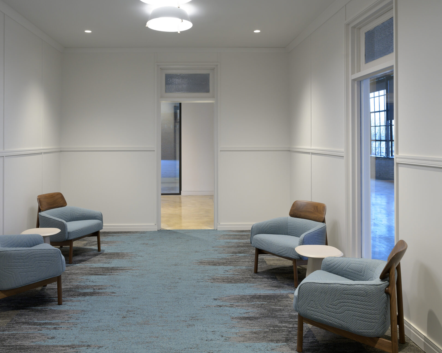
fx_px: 392
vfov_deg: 48.5
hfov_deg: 58.6
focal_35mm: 30
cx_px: 194
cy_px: 167
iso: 400
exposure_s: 1/6
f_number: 8
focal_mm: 24
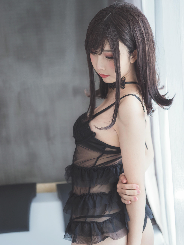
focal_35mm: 55
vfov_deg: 34.9
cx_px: 92
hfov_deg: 26.6
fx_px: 390
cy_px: 121
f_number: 2.8
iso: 320
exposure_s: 1/50
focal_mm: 50
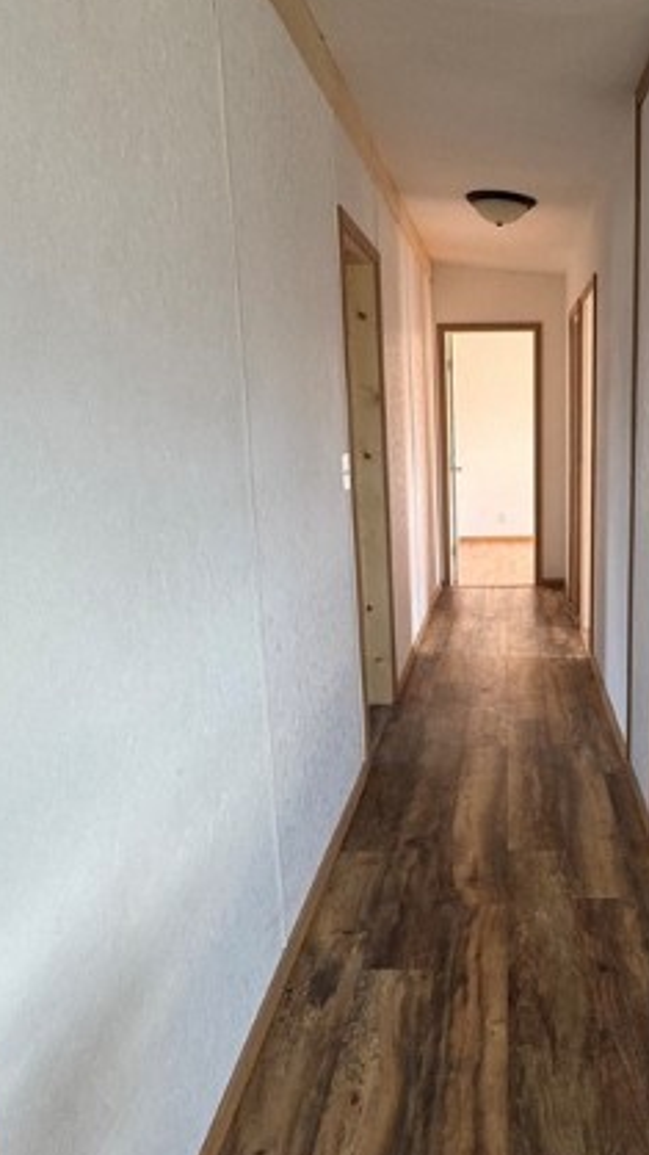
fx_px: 857
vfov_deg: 67.9
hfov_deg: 40.2
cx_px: 494
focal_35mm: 28
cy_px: 600
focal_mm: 2.22
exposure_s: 1/99
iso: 100
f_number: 2.2
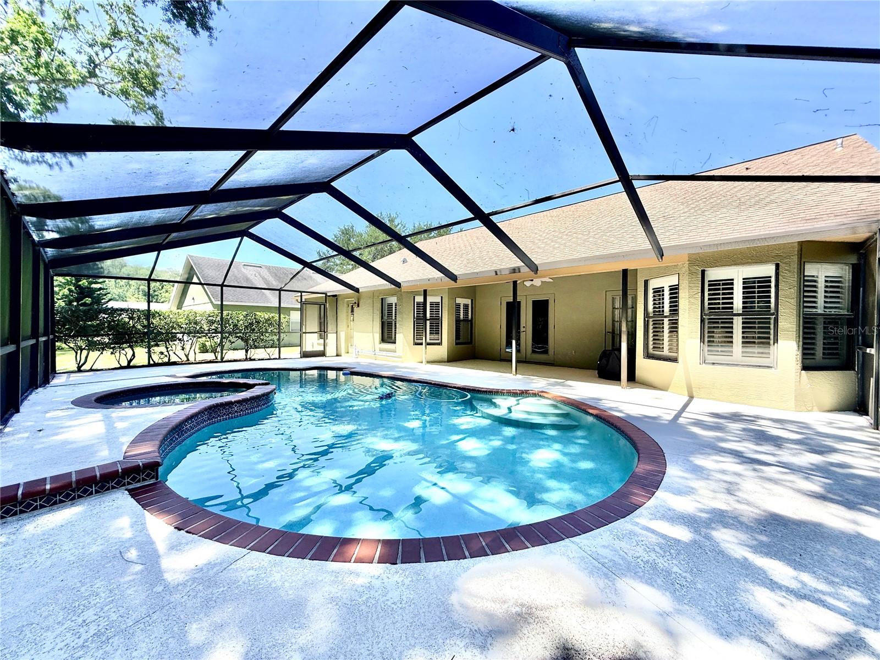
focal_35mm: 14
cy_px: 330
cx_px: 440
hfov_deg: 102.1
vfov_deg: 85.7
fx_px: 356
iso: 50
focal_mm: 2.22
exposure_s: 1/479
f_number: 2.2
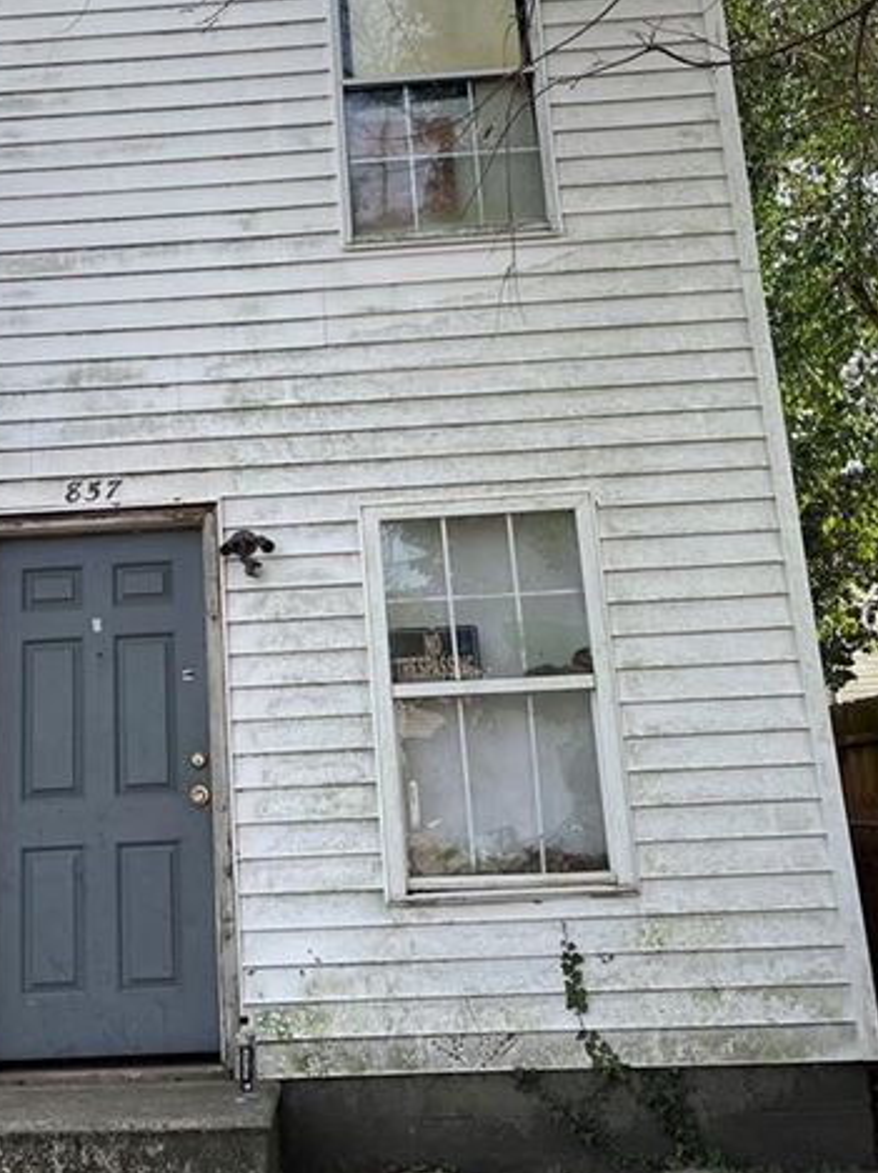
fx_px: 1253
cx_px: 268
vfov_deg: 50.0
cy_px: 506
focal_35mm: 37
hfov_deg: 38.0
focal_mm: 5.1
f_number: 1.6
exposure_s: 1/1106
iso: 50
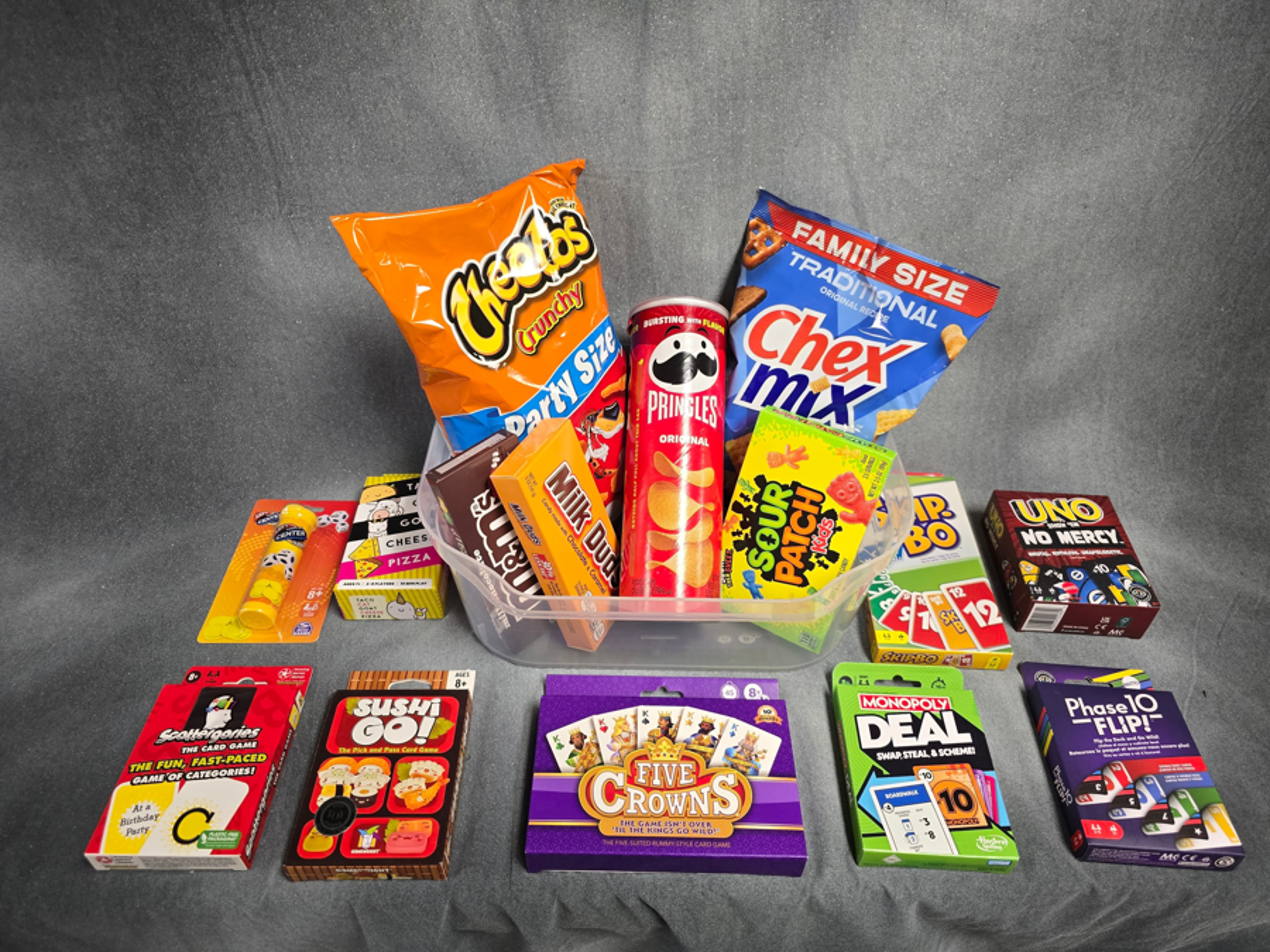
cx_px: 635
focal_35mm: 23
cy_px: 476
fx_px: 844
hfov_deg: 73.9
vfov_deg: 58.9
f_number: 1.7
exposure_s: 1/120
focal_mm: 6.3
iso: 400
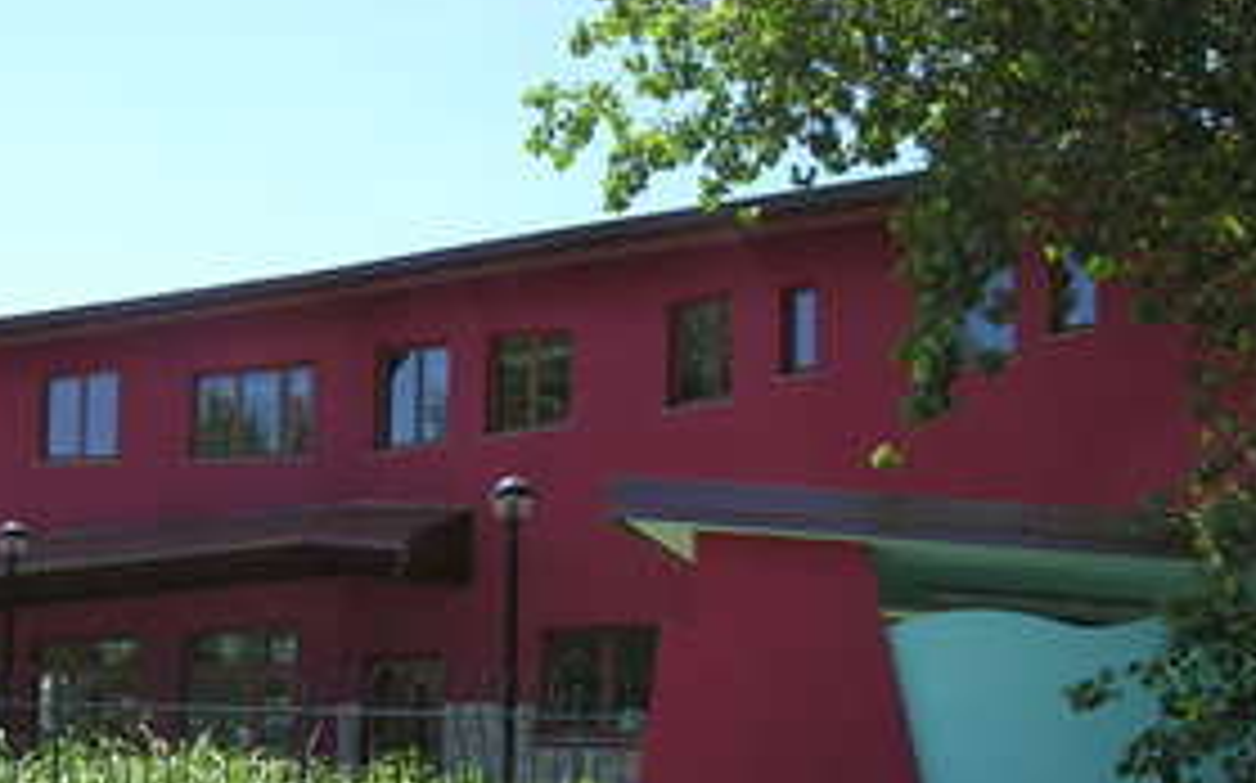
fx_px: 1403
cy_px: 686
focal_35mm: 41
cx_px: 306
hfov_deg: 46.4
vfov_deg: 30.0
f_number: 4.5
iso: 50
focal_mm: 6.1
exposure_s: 1/154
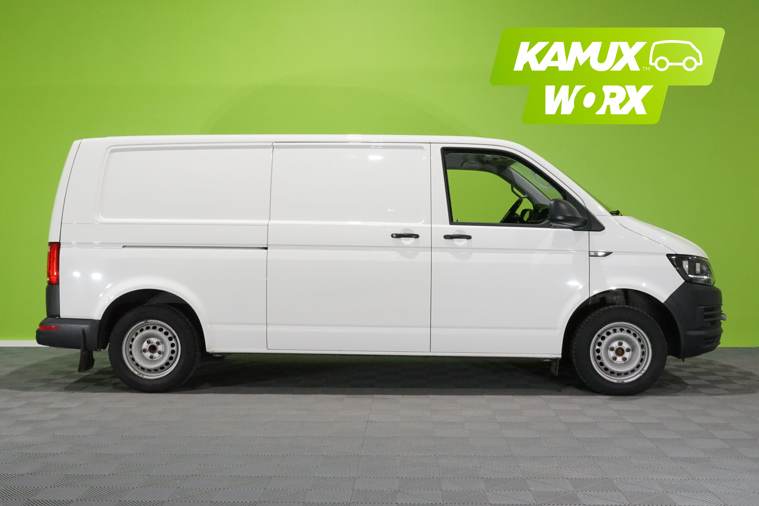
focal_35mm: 38
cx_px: 380
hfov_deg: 50.7
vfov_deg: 35.1
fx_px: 801
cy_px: 253
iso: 6400
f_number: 25
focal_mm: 38
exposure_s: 1/20
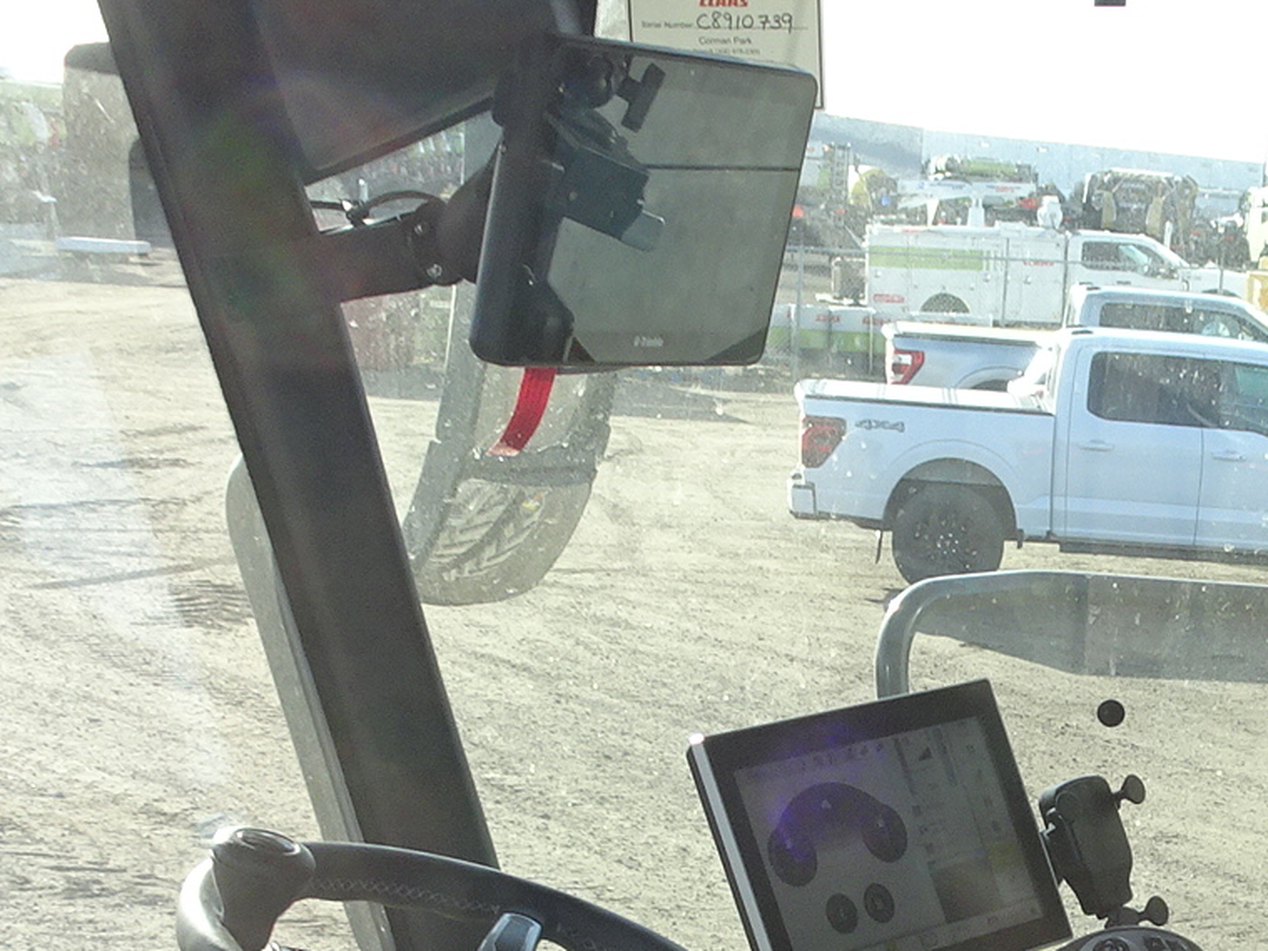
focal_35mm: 82
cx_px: 1094
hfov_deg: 23.3
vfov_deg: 17.2
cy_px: 1148
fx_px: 3003
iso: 80
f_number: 3.5
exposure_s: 1/200
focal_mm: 4.1
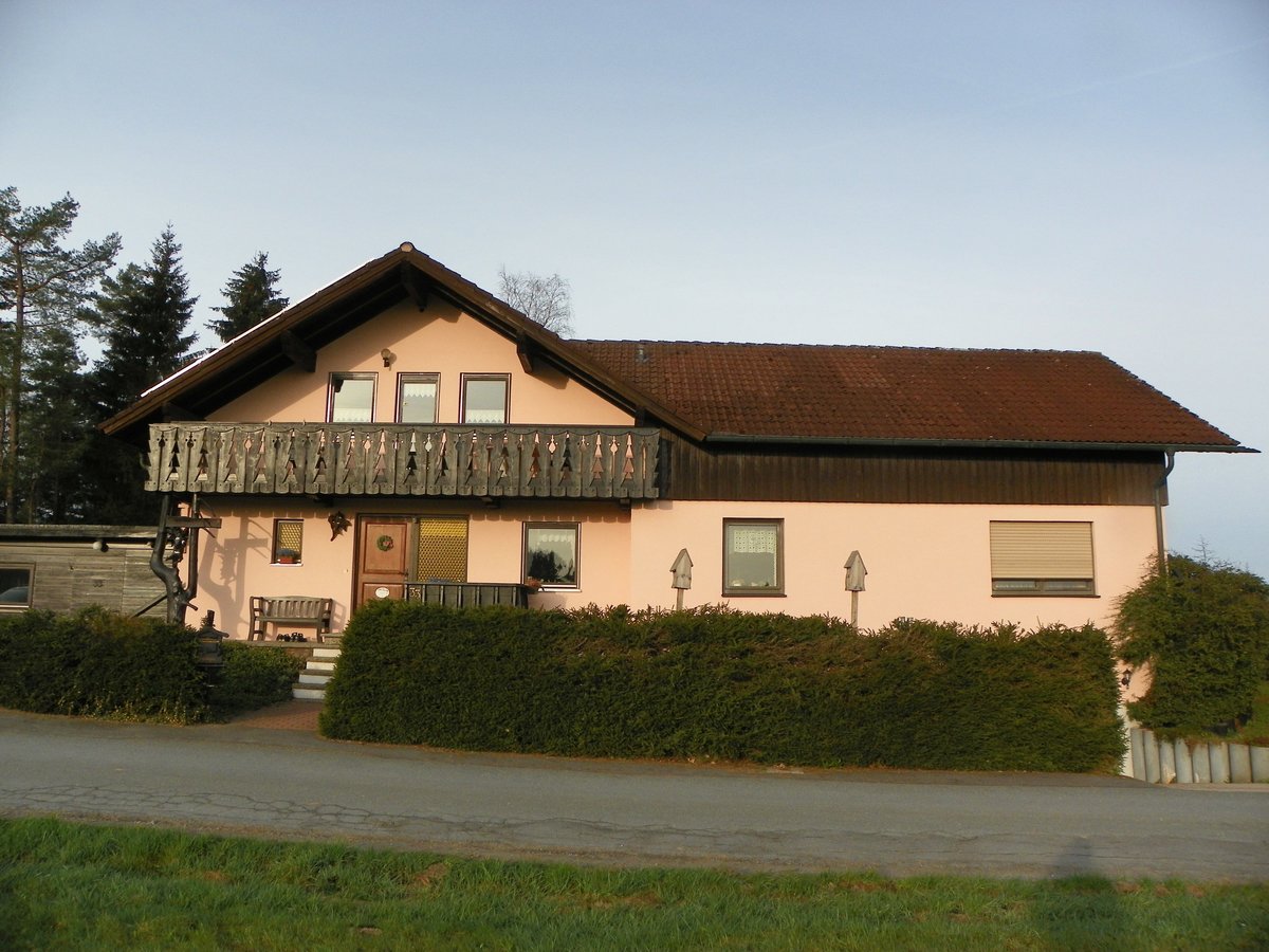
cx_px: 634
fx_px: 953
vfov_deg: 53.1
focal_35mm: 26
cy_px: 476
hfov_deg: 67.3
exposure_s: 1/400
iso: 64
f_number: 4
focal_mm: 4.6
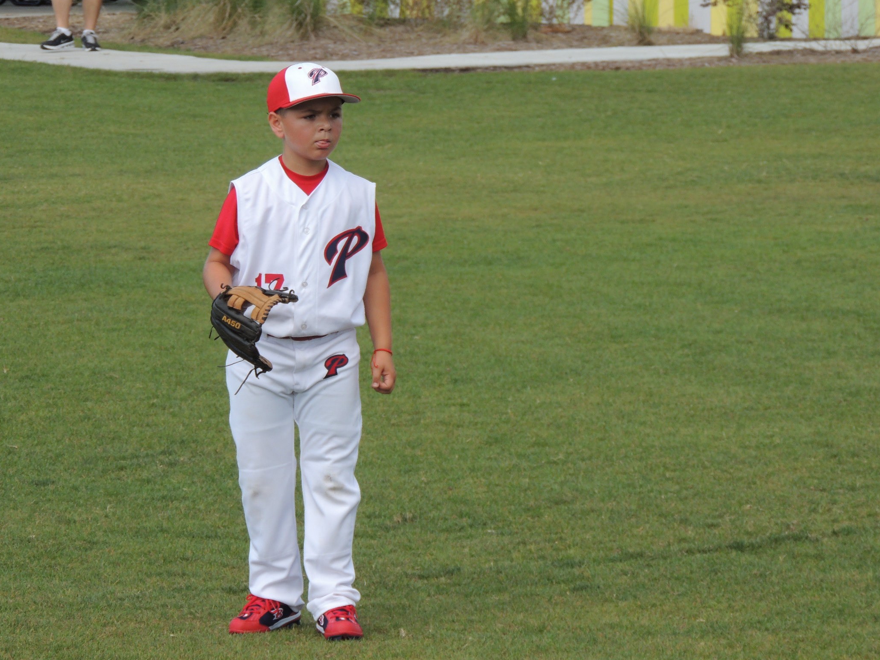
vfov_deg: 5.4
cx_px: 417
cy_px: 307
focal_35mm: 277
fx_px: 7041
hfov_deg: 7.2
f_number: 4.7
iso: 100
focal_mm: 44.5
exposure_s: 1/320
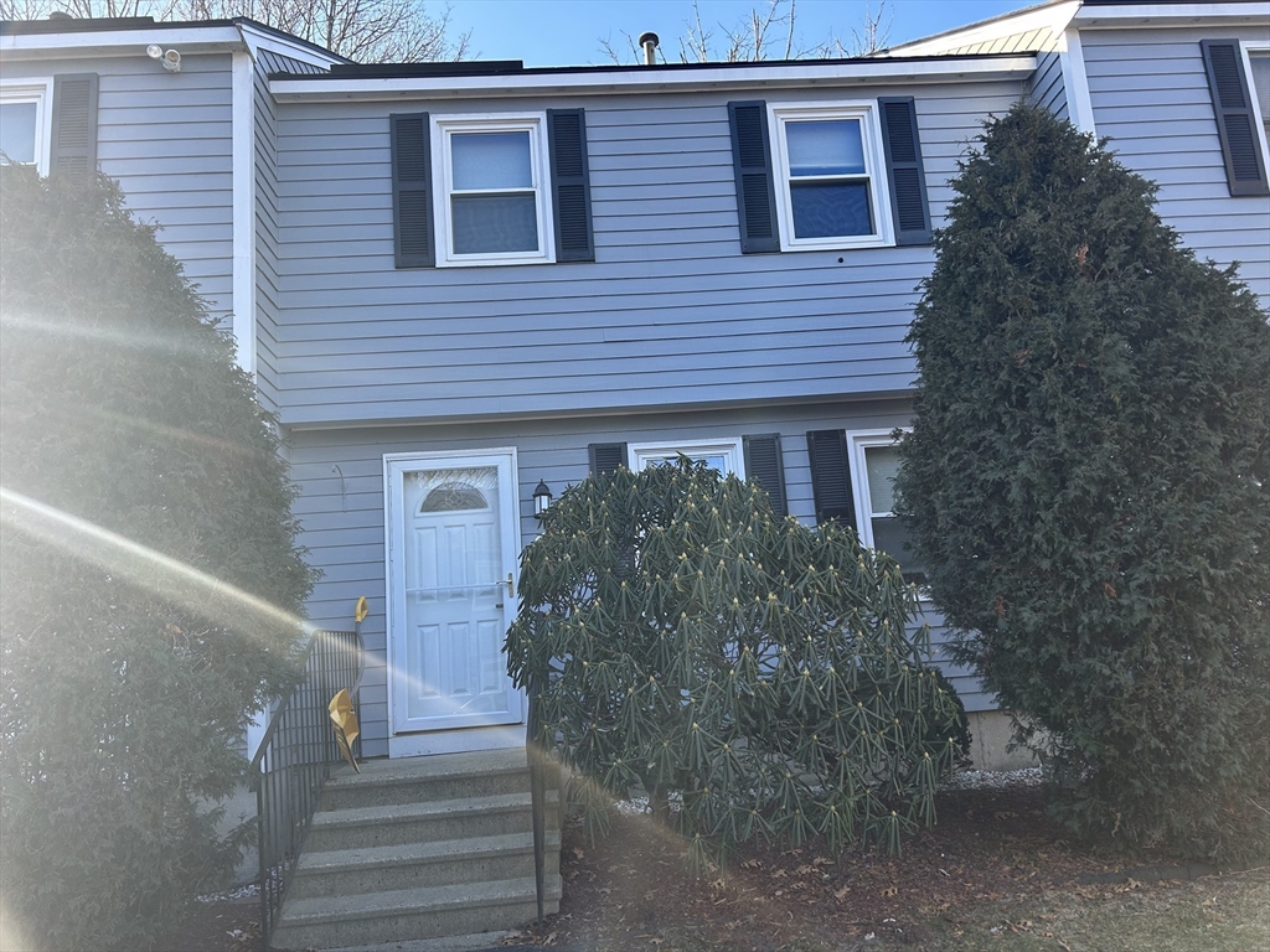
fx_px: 954
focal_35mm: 26
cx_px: 635
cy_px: 476
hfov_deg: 67.3
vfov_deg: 53.1
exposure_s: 1/499
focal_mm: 5.7
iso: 50
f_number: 1.5
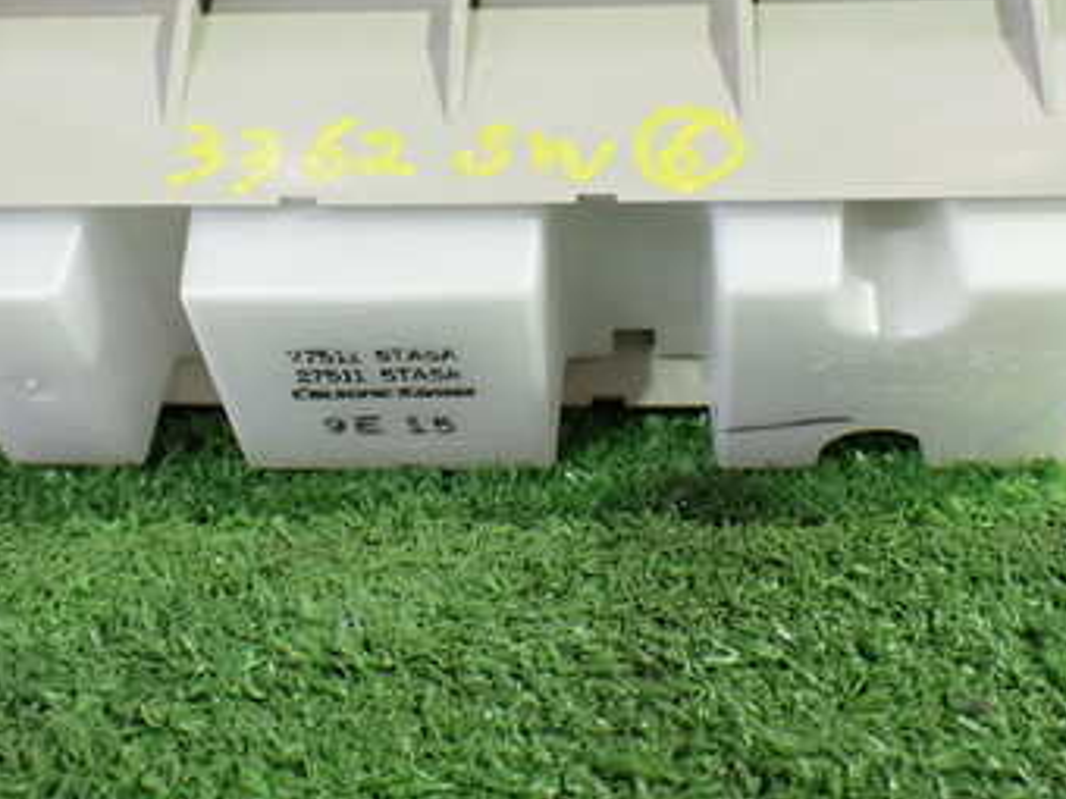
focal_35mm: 53
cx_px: 480
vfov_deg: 27.1
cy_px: 179
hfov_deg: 36.1
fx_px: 1632
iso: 800
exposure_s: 1/50
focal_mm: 5.4
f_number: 2.3
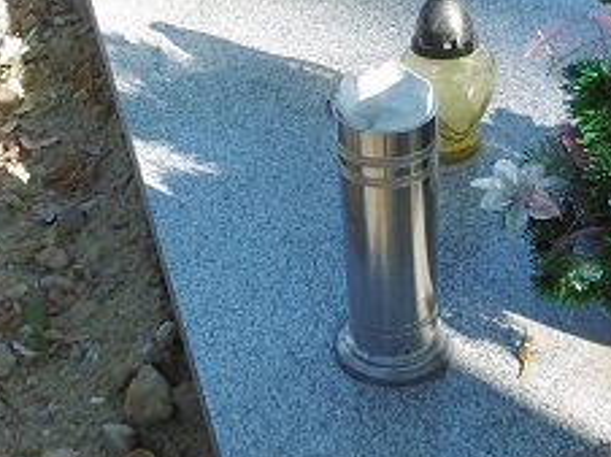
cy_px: 92
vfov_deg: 17.2
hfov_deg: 23.0
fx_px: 1499
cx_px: 370
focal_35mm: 85
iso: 100
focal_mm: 4.3
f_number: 3.1
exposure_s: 1/250
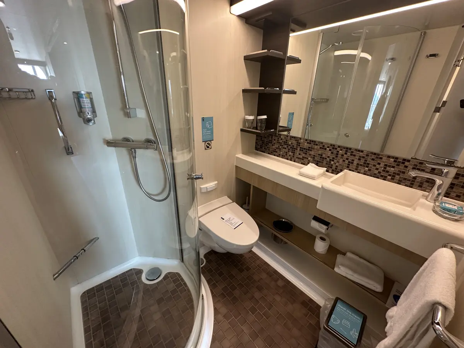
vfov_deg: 85.7
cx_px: 232
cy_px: 174
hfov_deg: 102.1
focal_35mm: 14
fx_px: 188
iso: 200
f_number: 2.2
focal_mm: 2.22
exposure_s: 1/60
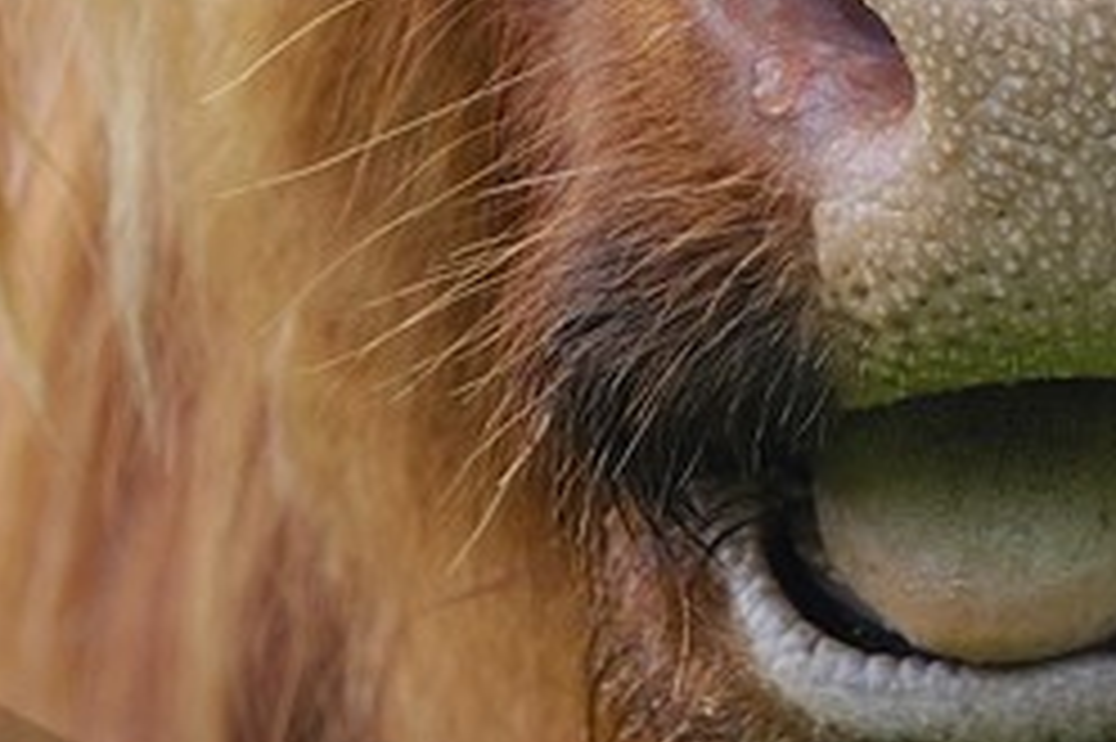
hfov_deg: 2.4
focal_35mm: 871
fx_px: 26982
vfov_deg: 1.6
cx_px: 783
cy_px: -751
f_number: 5.6
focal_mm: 135
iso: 400
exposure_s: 1/250
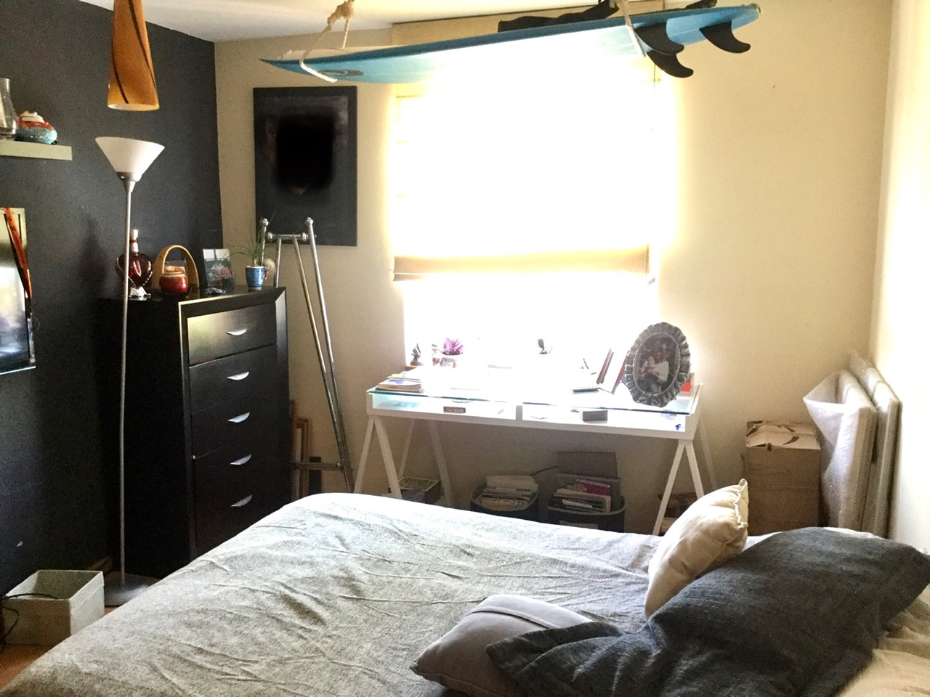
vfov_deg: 45.4
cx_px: 465
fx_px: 833
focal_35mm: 31
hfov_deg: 58.4
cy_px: 348
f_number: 2.4
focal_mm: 3.3
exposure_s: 1/24
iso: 200
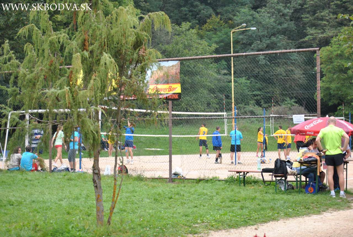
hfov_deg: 24.6
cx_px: 176
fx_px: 811
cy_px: 118
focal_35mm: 82
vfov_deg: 16.6
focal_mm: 55
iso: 400
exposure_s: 1/500
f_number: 4
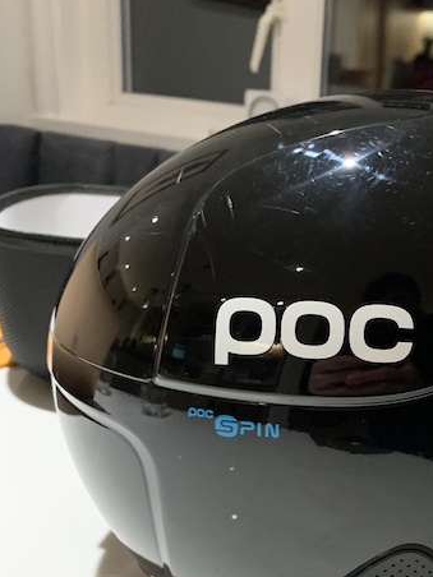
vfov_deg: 40.7
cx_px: 381
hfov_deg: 30.3
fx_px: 767
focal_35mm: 46
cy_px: 384
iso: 250
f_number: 1.8
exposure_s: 1/40
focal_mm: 4.25
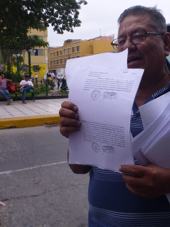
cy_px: 102
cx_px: 109
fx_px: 262
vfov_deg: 46.7
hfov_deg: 35.7
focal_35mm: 40
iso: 100
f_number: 4
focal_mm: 4.3
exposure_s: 1/500
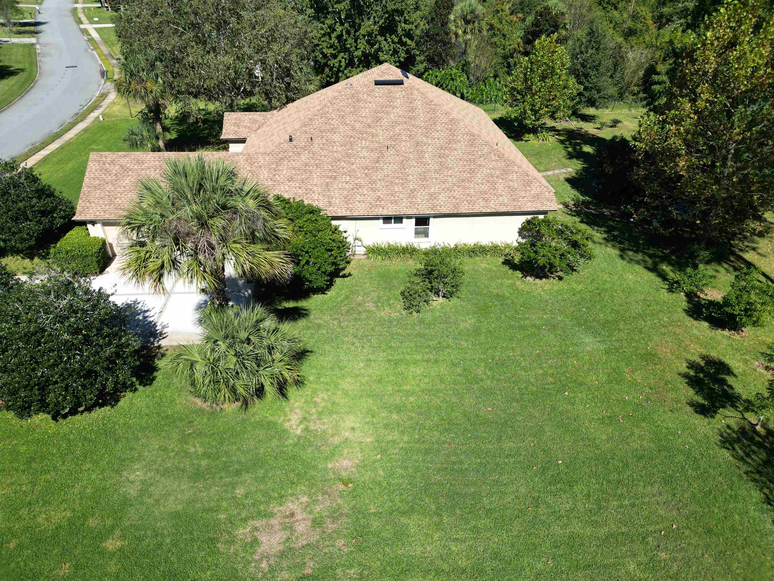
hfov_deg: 71.6
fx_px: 537
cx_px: 387
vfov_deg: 56.8
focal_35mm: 24
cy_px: 290
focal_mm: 6.72
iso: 100
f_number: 1.7
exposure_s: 1/2500
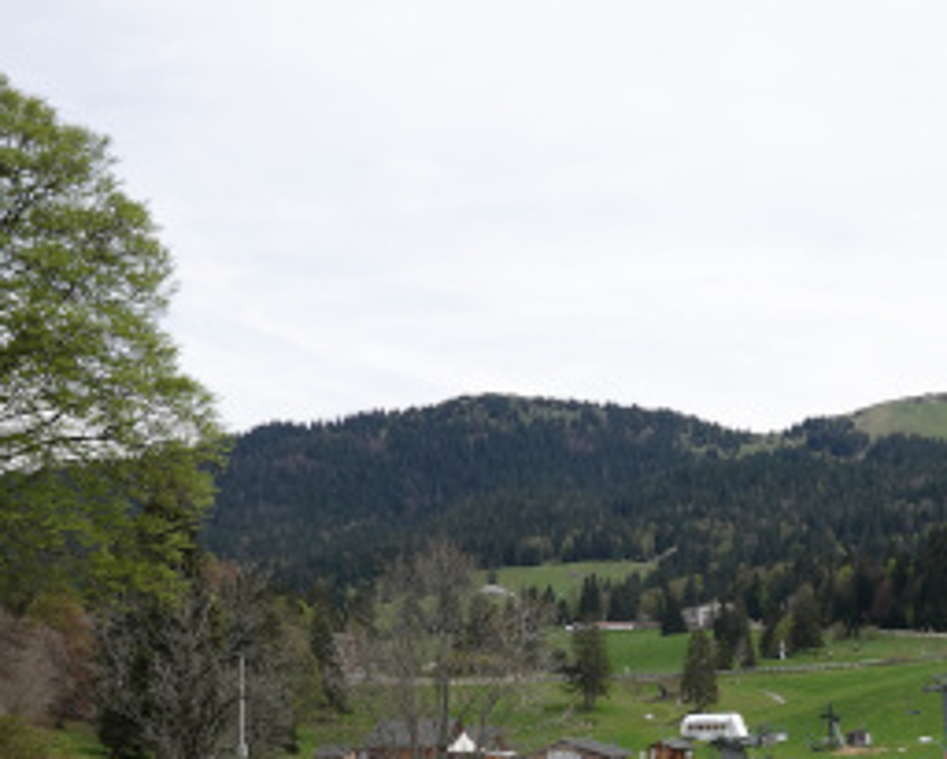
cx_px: 633
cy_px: 576
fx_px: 2103
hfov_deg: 25.2
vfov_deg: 20.3
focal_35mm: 75
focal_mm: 15.28
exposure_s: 1/400
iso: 125
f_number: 5.6
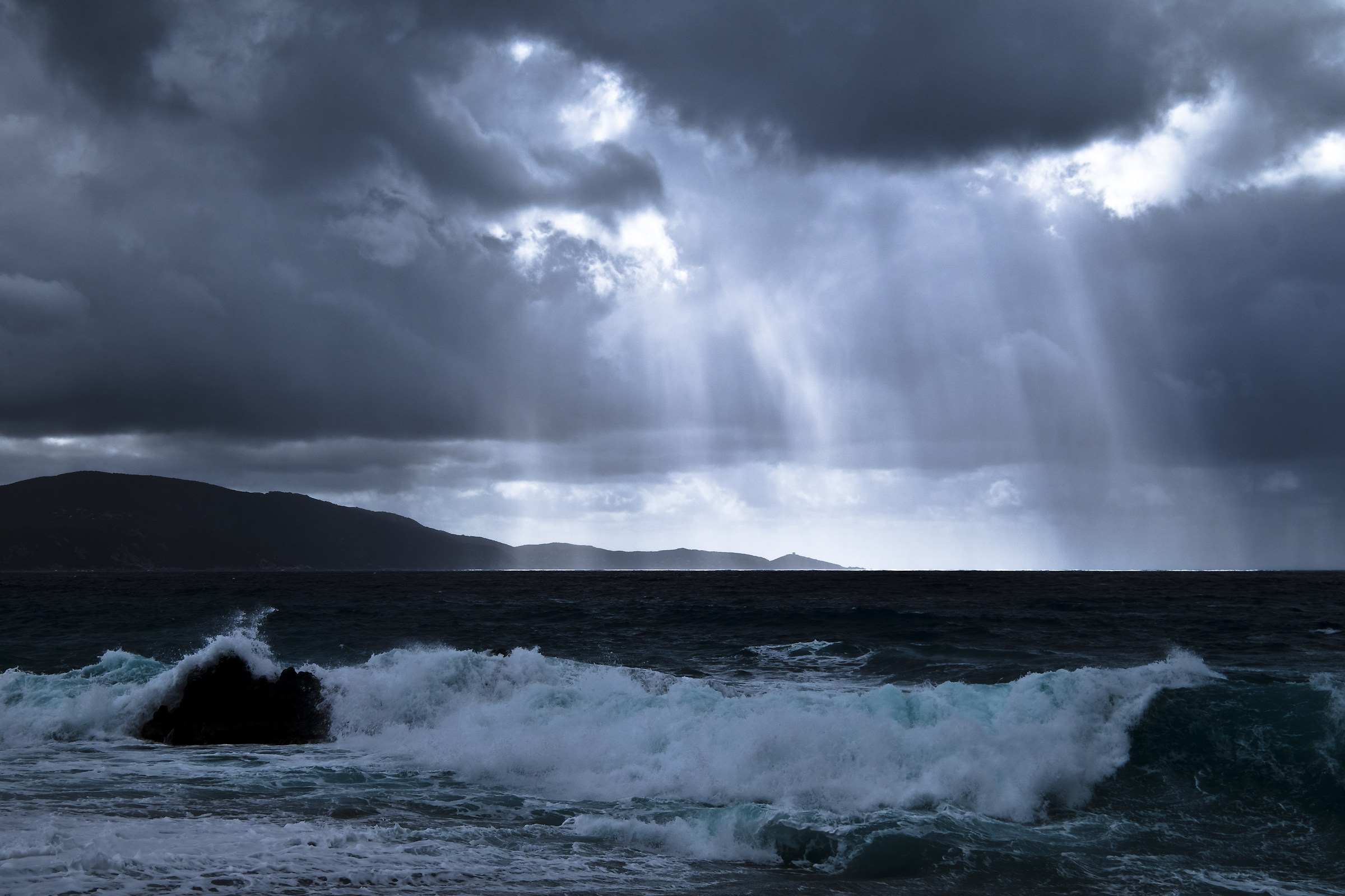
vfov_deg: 36.9
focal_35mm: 36
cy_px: 448
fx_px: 1345
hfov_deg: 53.1
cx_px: 672
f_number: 11
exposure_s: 1/210
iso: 200
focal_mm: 24
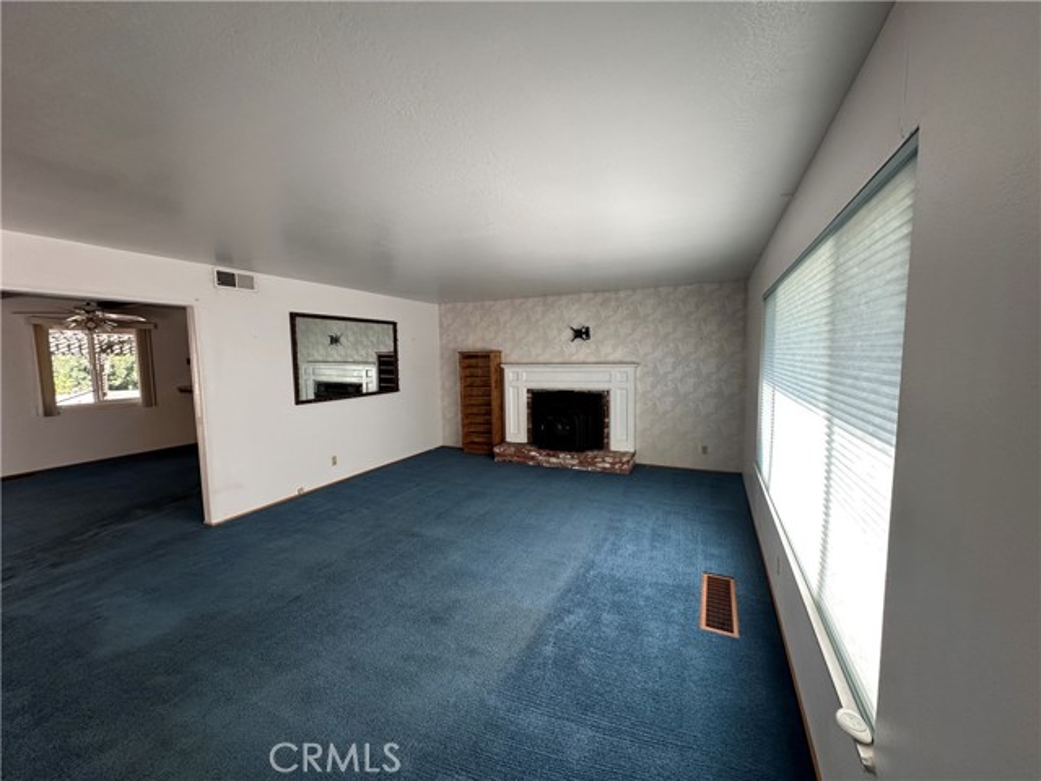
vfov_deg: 85.7
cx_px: 520
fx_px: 421
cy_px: 390
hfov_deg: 102.1
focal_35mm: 14
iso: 125
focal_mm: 2.22
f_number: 2.2
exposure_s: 1/99
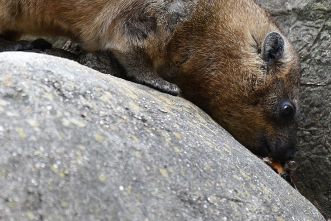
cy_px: 3
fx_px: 4369
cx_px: 123
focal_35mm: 475
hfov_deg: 4.3
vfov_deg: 2.9
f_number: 5.3
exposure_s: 1/500
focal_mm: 210
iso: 1400
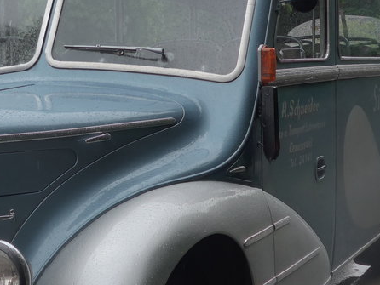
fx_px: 857
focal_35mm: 78
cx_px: 79
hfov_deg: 24.6
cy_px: 151
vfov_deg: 18.9
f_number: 2
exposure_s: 1/640
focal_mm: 6
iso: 160
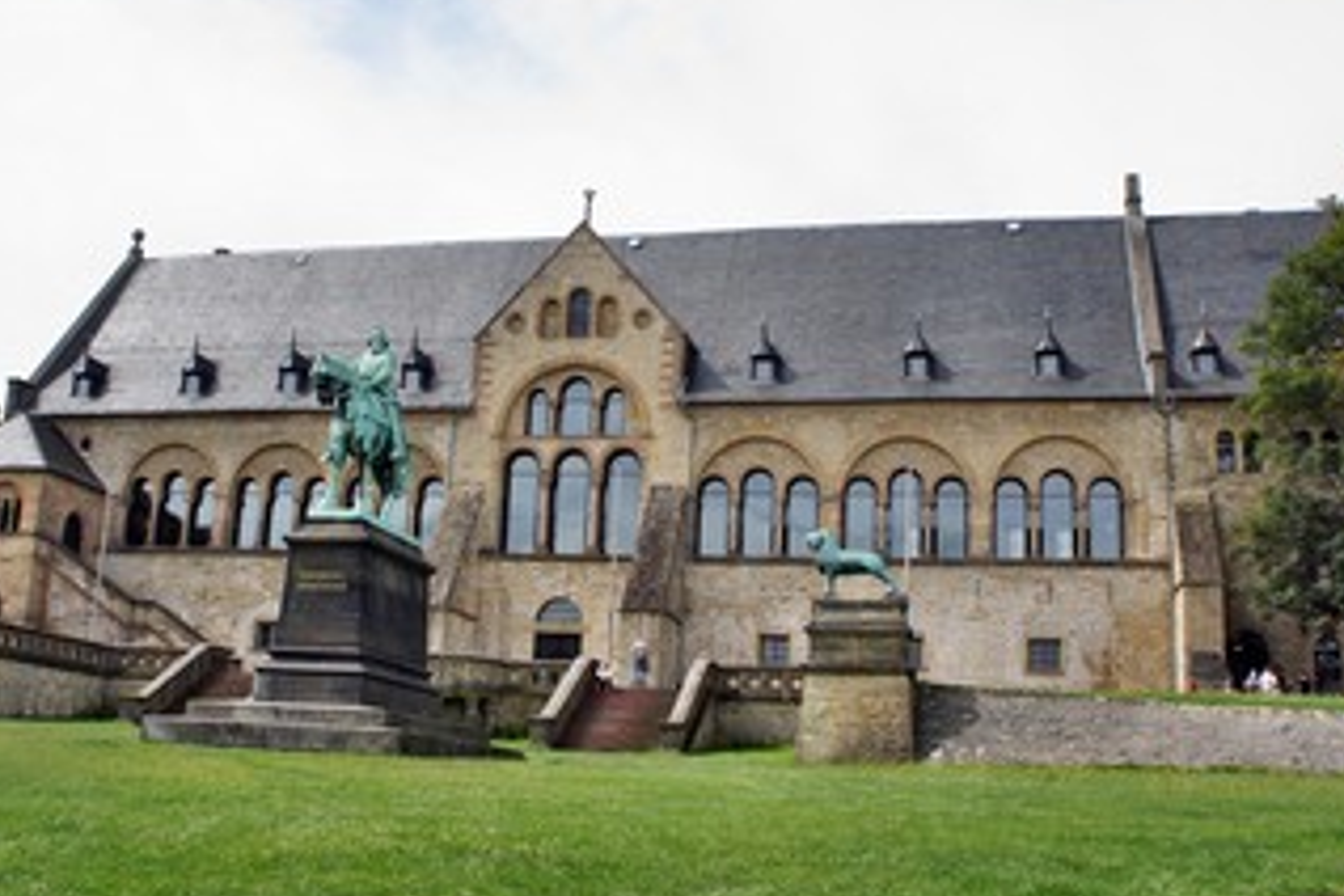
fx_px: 1456
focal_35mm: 39
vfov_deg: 34.2
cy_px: 448
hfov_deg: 49.5
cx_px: 617
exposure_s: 1/400
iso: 200
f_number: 7.1
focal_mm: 18
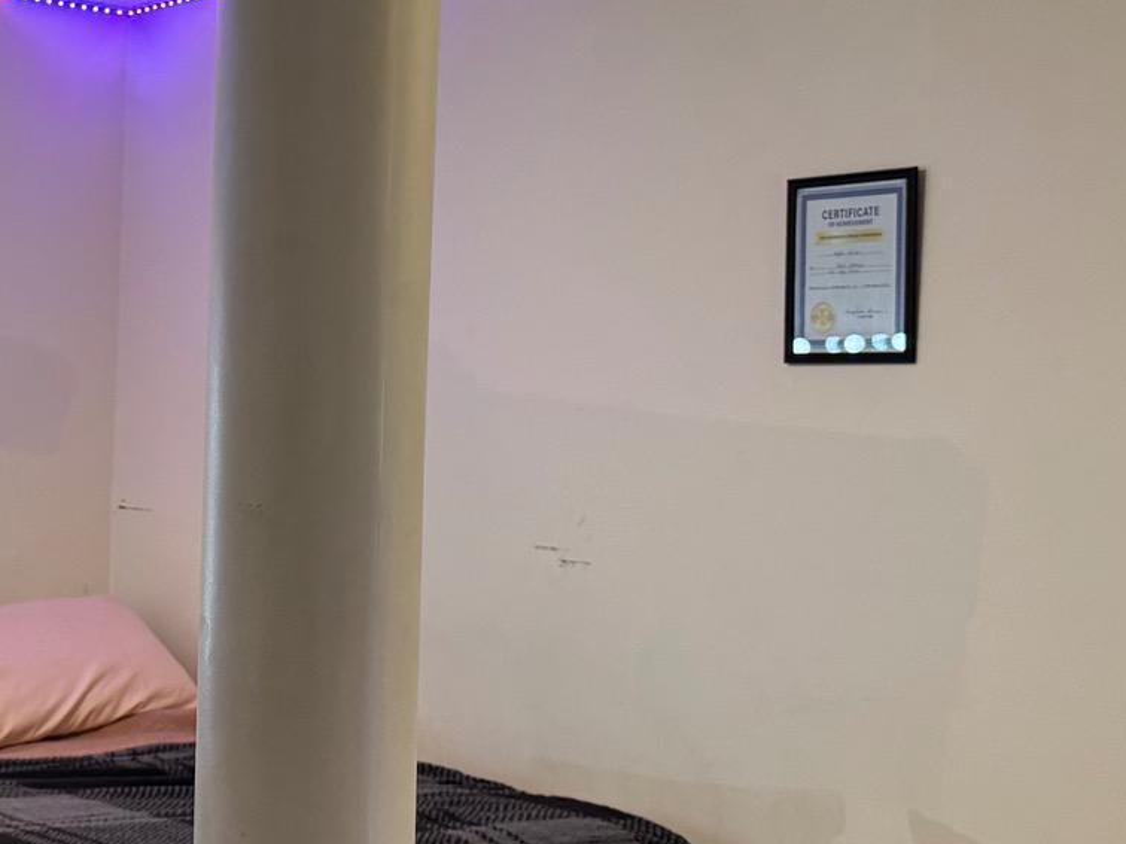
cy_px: 439
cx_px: 83
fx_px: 2114
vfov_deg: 22.6
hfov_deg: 28.5
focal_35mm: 65
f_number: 1.78
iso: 320
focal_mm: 6.76
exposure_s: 1/60
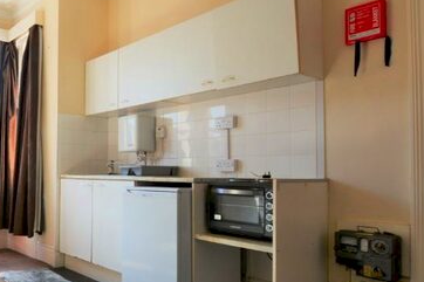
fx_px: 341
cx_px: 40
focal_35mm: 29
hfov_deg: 55.0
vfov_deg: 44.8
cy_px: 161
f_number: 11
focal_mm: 10
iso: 125
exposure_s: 1/40
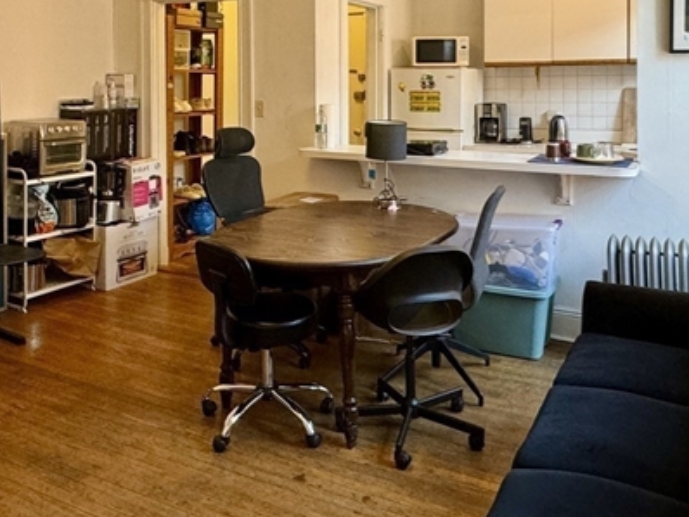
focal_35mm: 36
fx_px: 717
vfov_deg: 38.2
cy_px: 104
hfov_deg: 51.2
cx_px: 298
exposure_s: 1/60
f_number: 2.2
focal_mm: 2.22
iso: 200
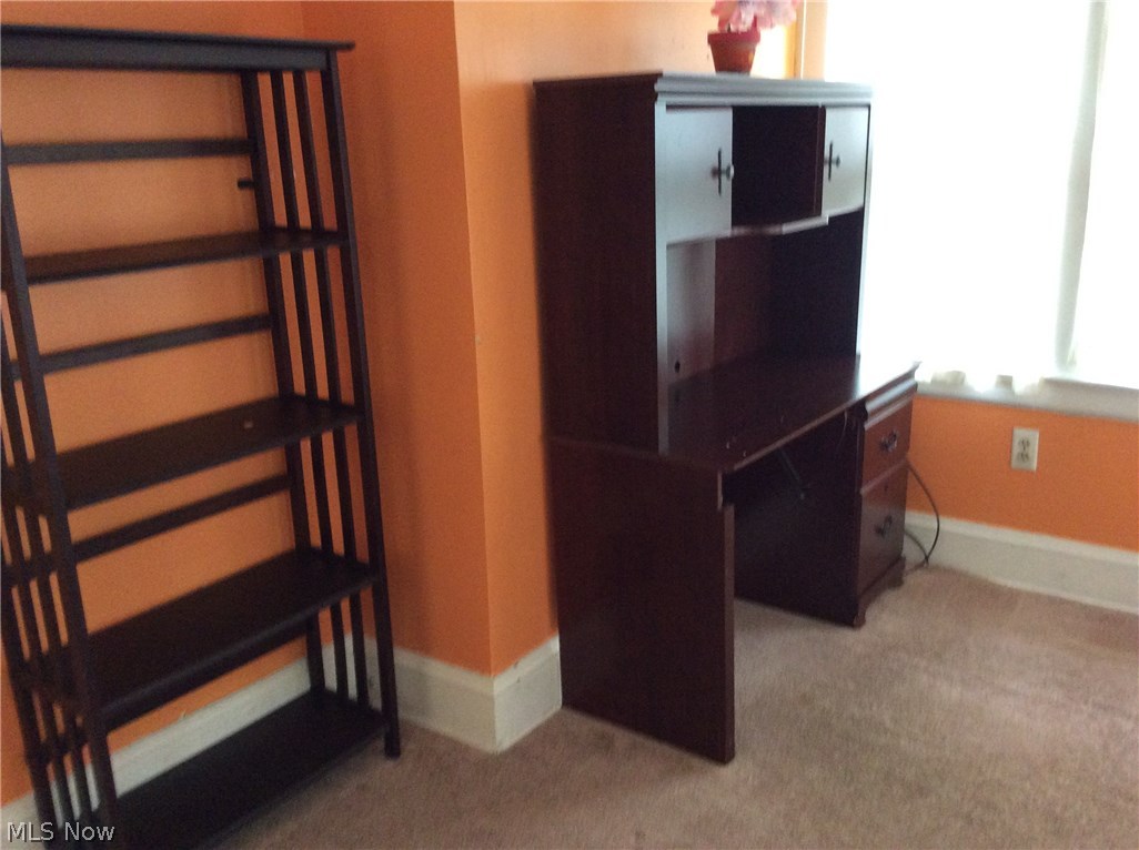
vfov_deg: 44.0
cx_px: 570
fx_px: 1051
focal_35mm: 32
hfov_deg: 56.9
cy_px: 425
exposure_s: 1/20
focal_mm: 3.3
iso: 250
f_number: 2.4
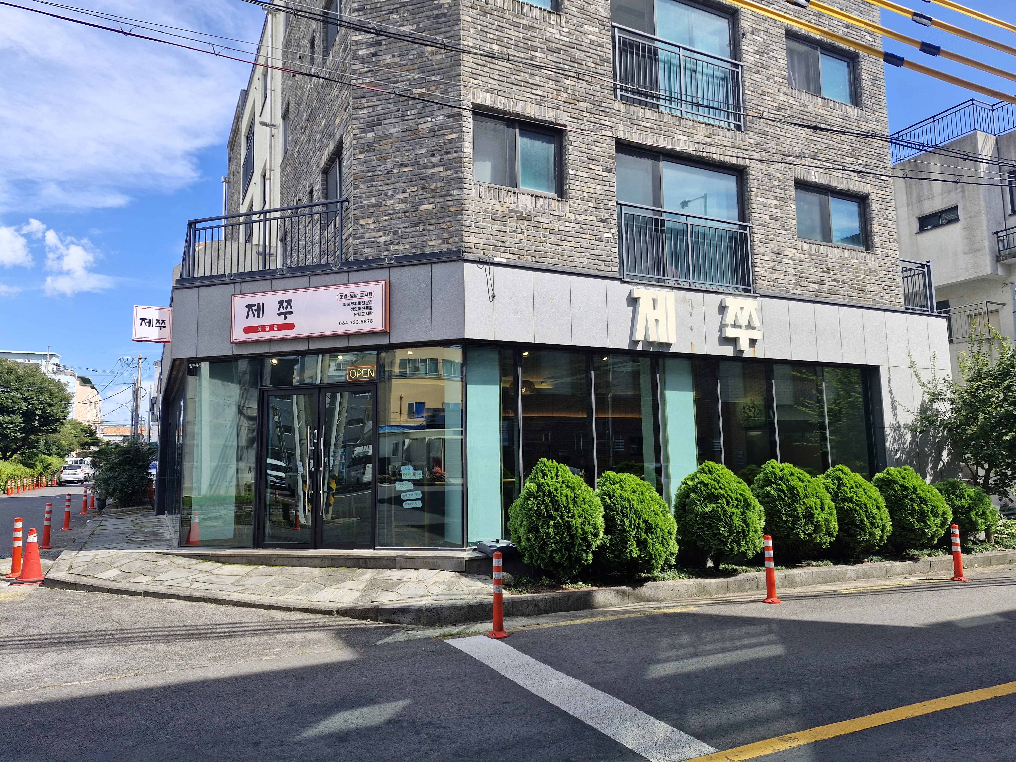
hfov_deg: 73.9
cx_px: 508
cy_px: 381
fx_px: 675
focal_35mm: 23
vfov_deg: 58.9
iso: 50
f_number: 1.8
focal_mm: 5.54
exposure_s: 1/1012
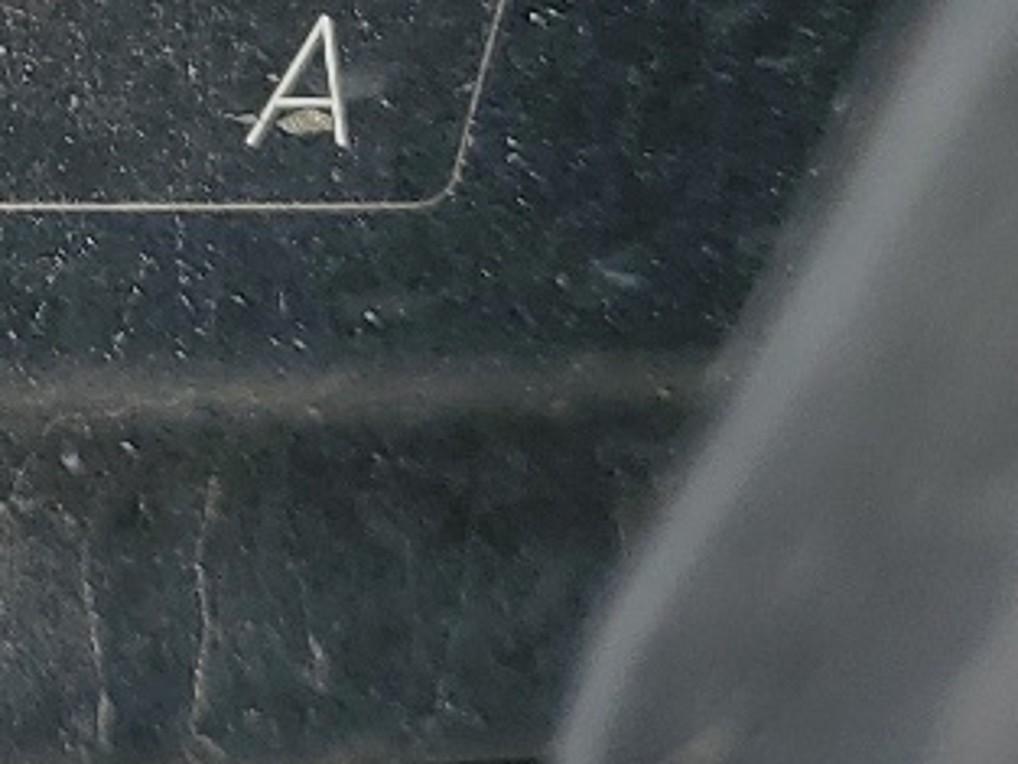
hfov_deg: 13.8
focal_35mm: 133
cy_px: -598
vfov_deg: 10.5
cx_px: -576
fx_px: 3913
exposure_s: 1/125
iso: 50
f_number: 1.5
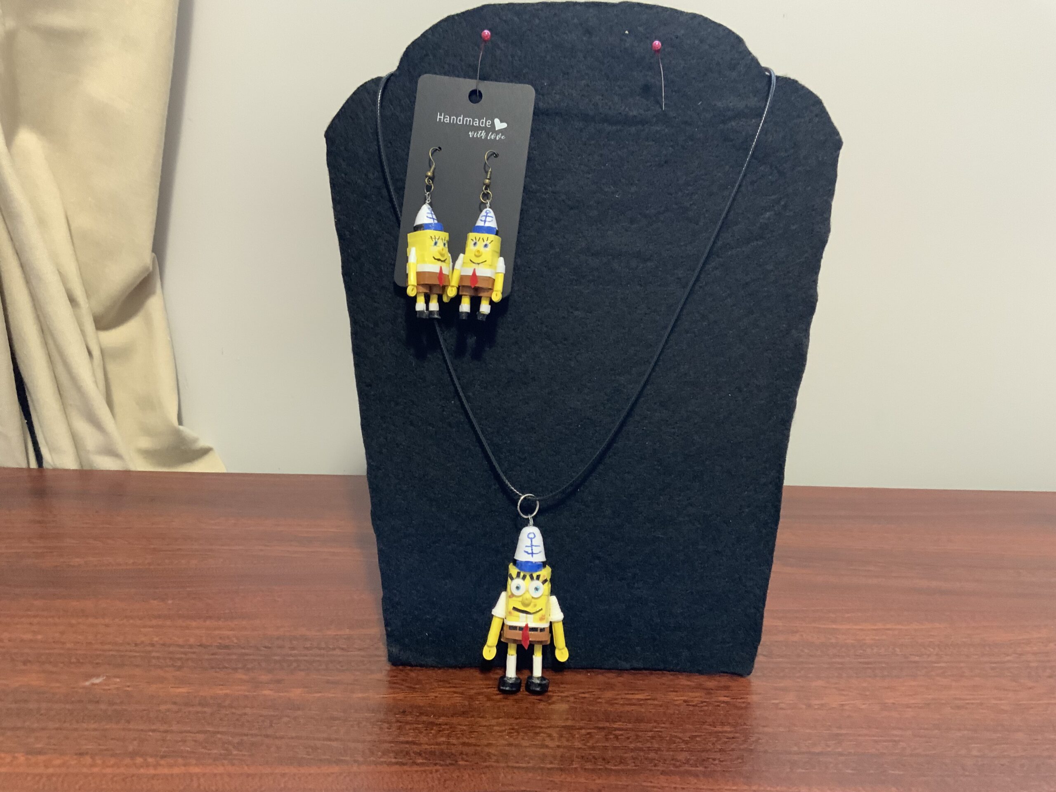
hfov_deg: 61.7
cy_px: 396
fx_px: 885
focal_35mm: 29
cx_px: 528
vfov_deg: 48.2
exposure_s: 1/40
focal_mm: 3
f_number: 1.8
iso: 200
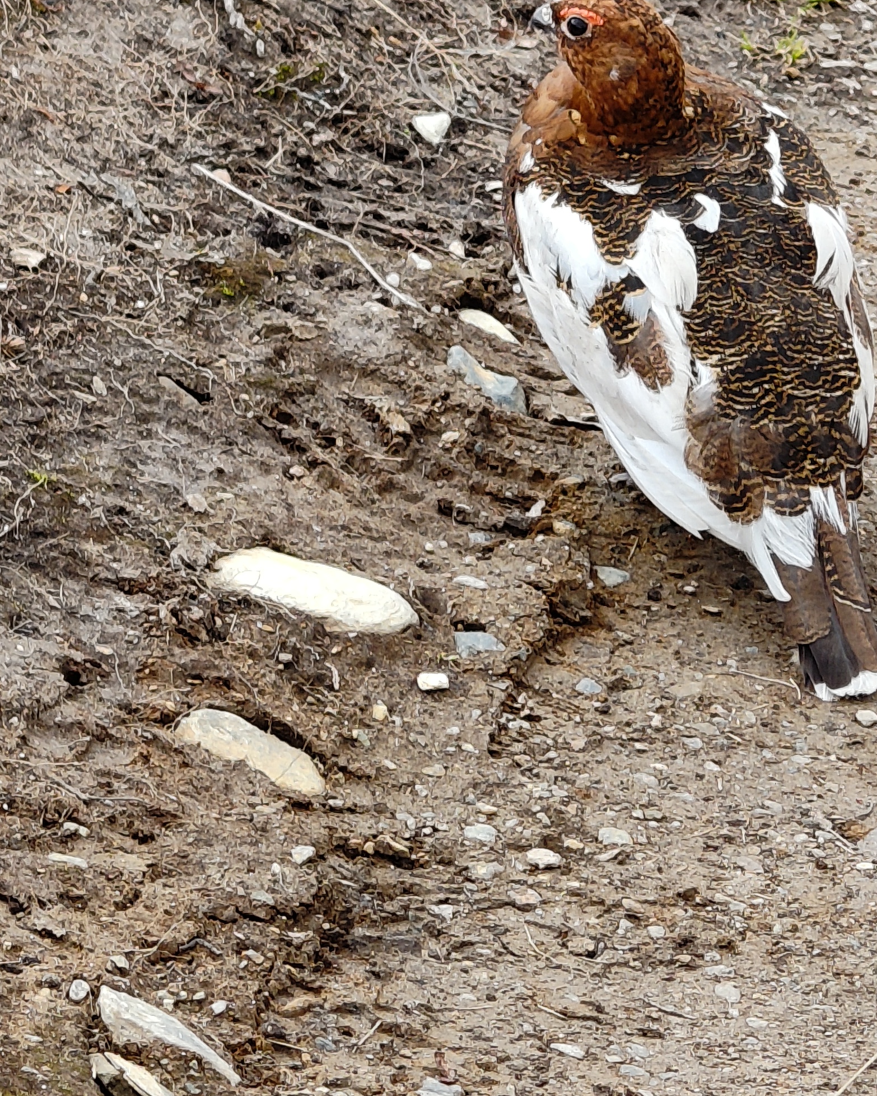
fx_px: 9278
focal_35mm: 286
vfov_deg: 6.8
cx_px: 677
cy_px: 401
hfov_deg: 5.4
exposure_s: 1/300
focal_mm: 13.3
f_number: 2.55
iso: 71
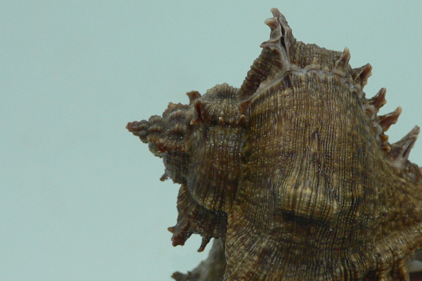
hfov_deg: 33.0
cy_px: 198
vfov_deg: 22.5
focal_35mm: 60
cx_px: 298
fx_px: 703
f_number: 2.8
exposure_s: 1/60
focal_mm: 4.6
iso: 100
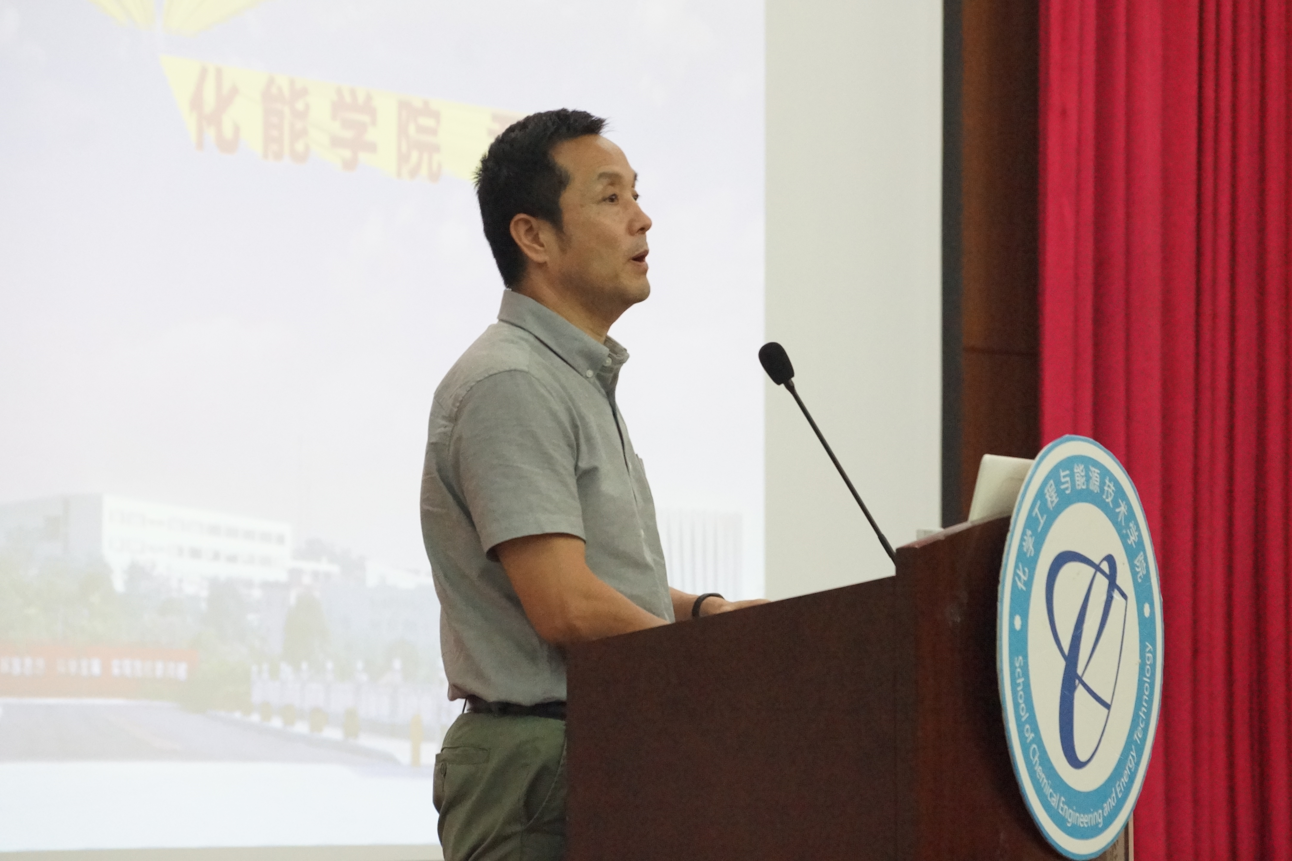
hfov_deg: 11.4
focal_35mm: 180
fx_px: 6459
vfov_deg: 7.6
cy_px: 430
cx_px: 646
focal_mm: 120
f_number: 5.6
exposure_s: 1/80
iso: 4000
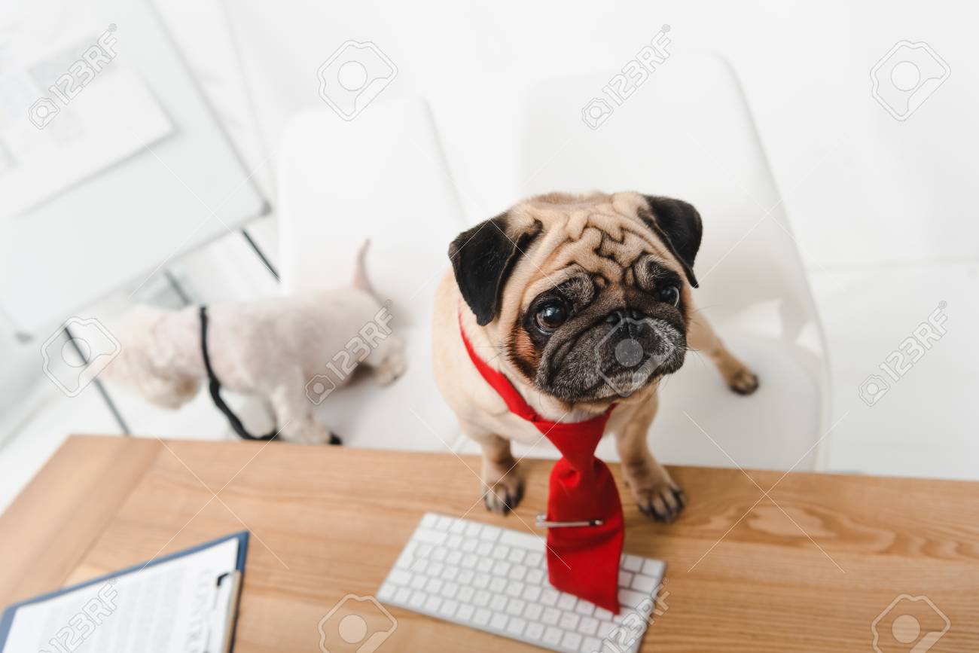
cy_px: 326
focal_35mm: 32
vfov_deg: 41.1
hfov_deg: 58.7
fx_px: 870
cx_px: 490
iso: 200
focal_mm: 32
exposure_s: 1/200
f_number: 4.5
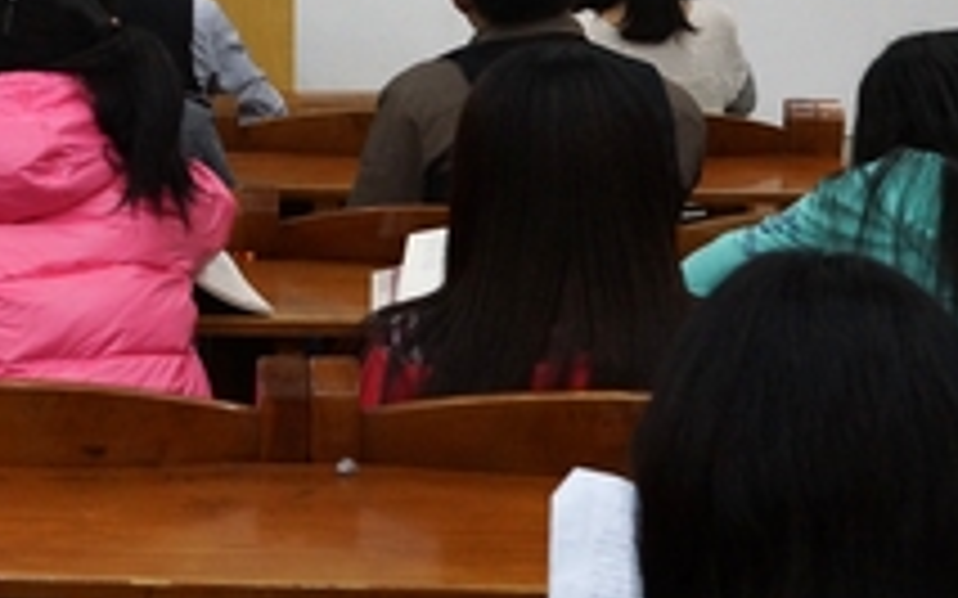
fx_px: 2245
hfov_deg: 22.3
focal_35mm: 86
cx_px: -171
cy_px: -126
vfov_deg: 14.7
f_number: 4.5
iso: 800
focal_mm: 20
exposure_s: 1/25
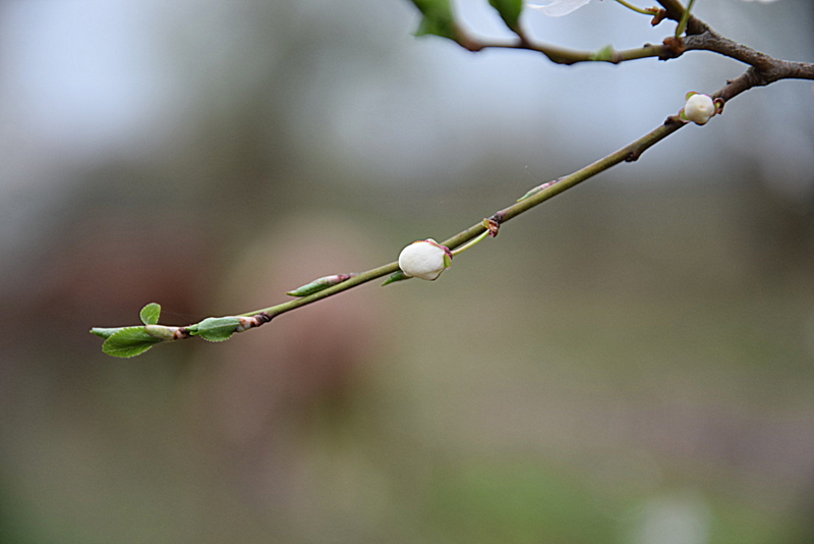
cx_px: 407
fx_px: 3562
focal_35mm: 158
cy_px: 272
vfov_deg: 8.7
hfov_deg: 13.0
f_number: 5.6
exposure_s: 1/125
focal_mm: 105
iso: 500
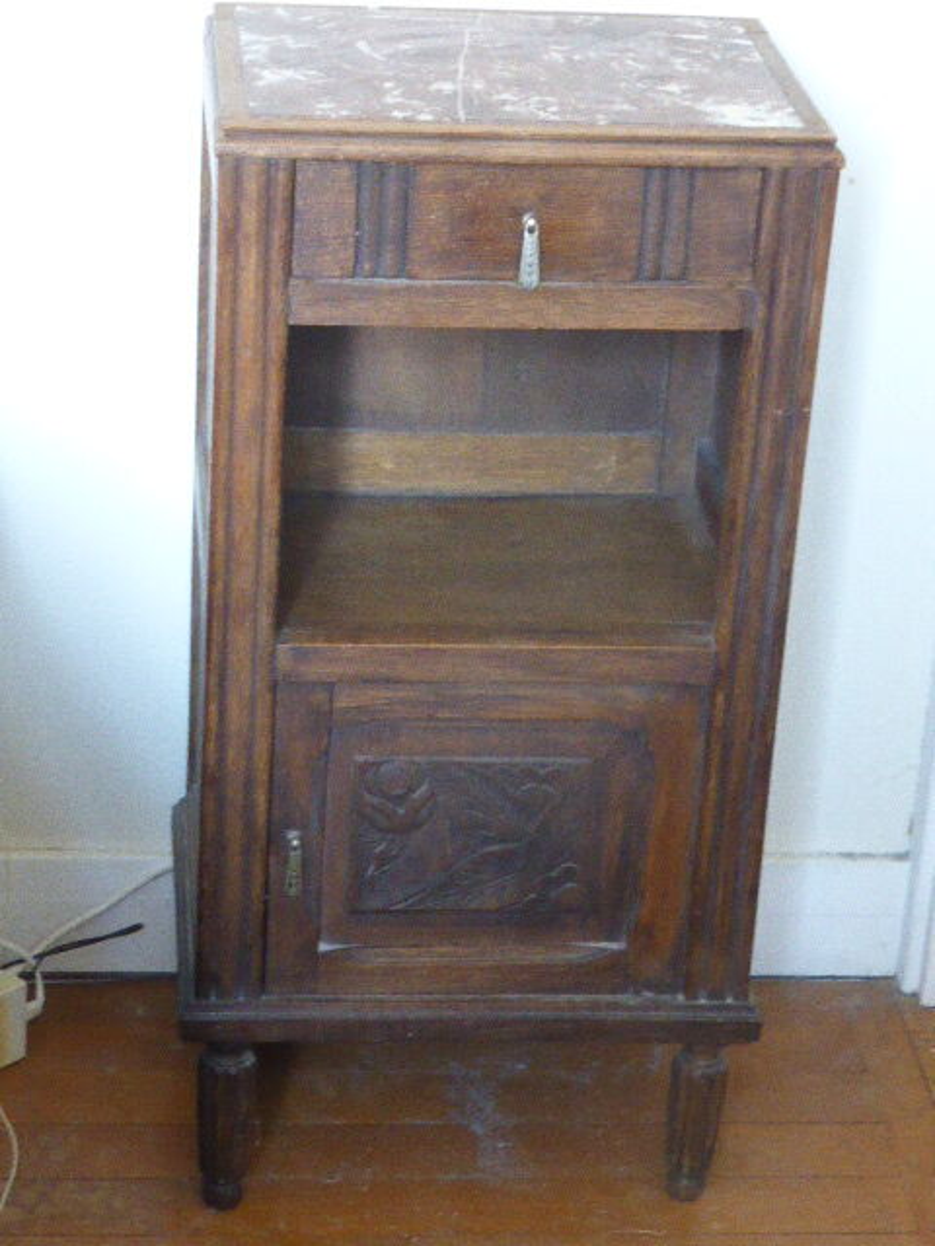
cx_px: 468
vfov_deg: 20.2
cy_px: 623
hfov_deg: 15.2
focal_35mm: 97
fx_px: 3493
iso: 1000
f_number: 5.2
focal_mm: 16.1
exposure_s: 1/8
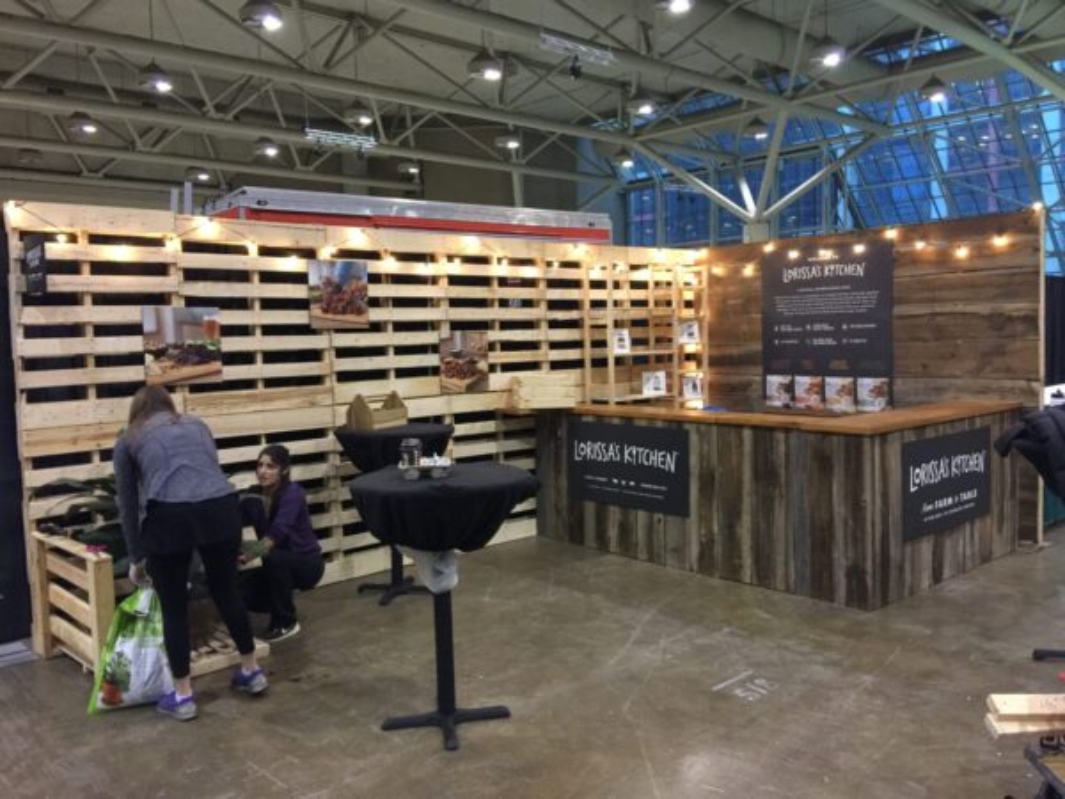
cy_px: 400
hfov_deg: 61.7
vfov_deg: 48.2
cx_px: 532
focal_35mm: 29
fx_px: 892
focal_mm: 4.15
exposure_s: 1/10
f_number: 2.2
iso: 125
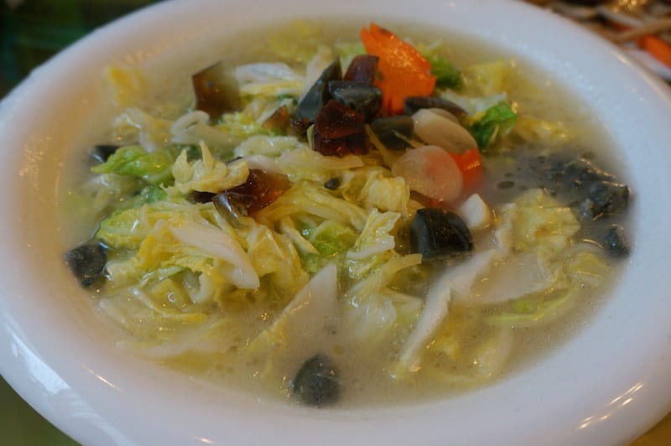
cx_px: 336
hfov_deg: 55.1
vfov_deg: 38.3
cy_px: 223
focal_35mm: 34
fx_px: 642
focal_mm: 23
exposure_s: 1/60
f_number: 4
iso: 400
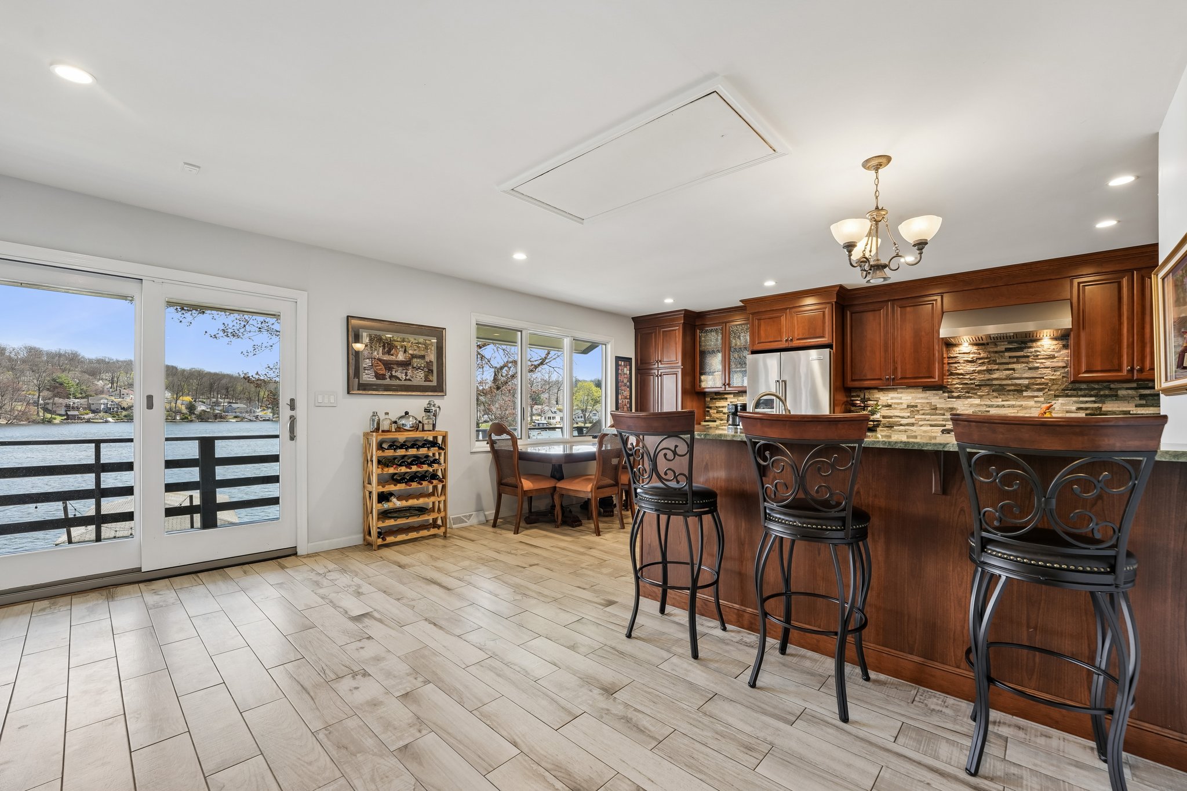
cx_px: 594
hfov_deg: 104.3
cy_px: 396
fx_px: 462
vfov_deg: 81.2
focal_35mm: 14
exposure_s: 1/8
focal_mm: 14
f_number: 8
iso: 125
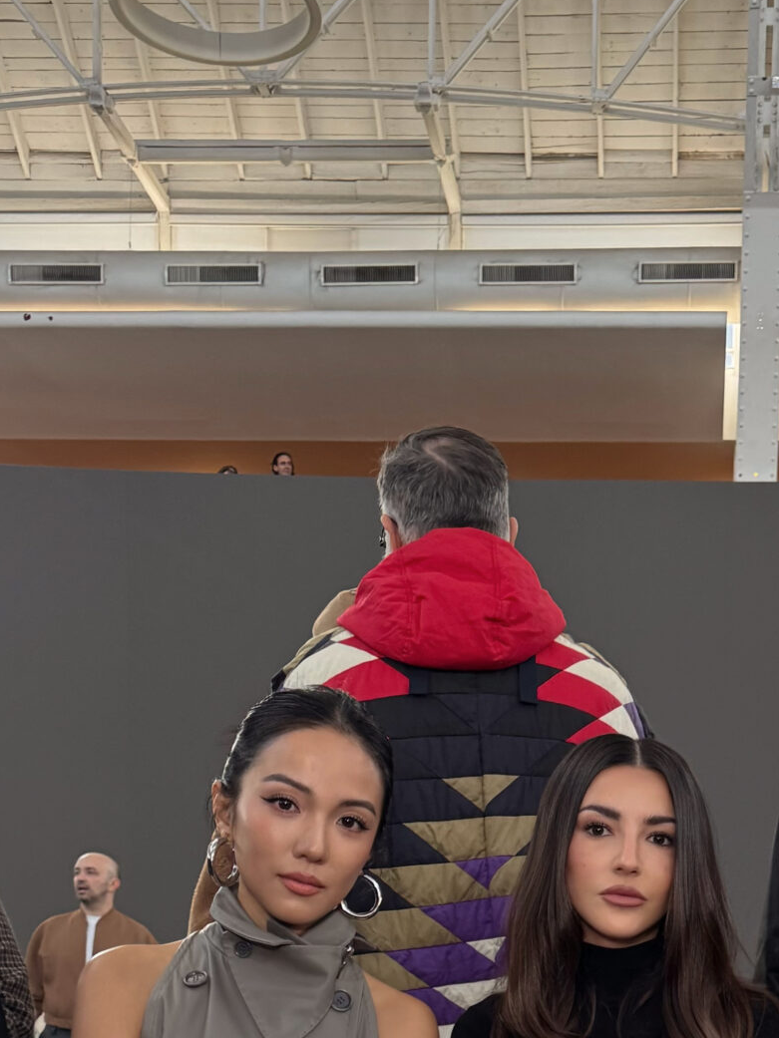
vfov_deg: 28.9
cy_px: 1198
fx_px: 1770
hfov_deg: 24.6
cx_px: 581
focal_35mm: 59
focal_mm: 6.76
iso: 200
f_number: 1.78
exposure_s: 1/116
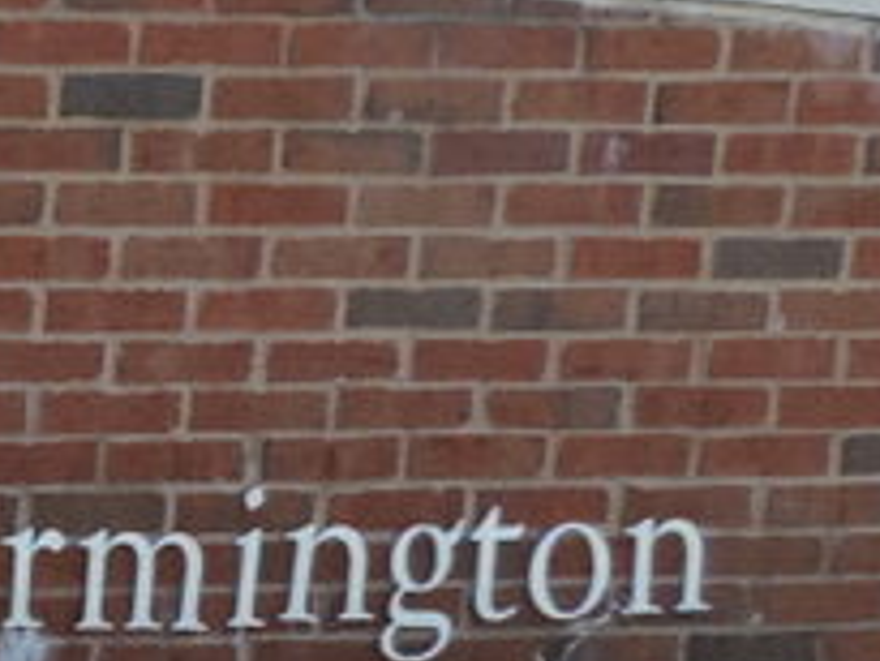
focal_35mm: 165
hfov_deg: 10.6
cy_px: 579
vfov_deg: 9.0
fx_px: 4197
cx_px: -1073
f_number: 3.2
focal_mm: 5.8
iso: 80
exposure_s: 1/400
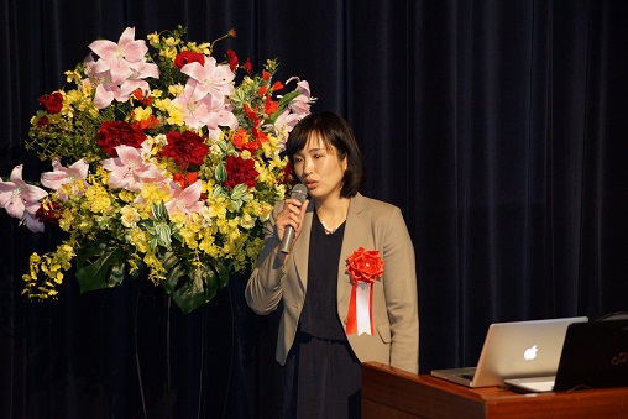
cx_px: 314
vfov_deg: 4.6
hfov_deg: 6.9
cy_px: 210
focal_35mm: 300
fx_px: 5235
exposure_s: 1/60
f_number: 5.6
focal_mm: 200
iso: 1600
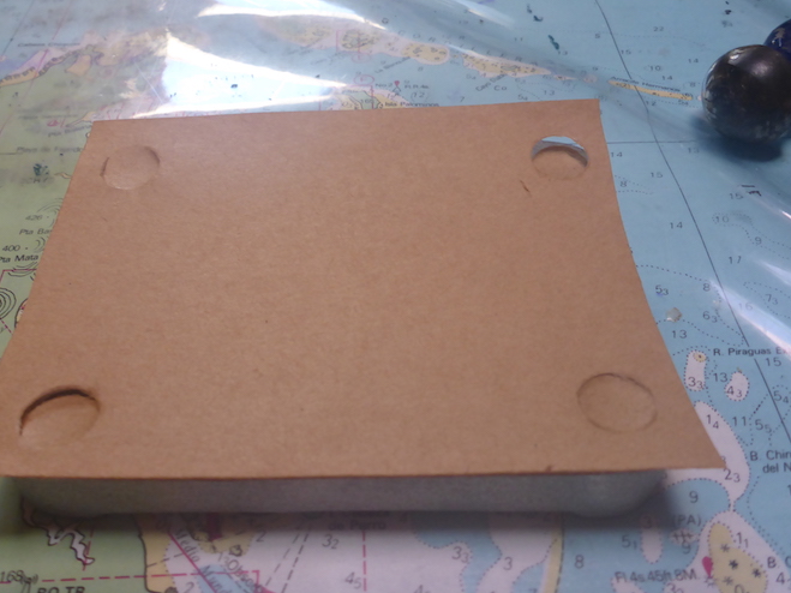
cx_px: 384
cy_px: 260
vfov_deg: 41.7
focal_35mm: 34
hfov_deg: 54.0
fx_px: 777
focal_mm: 4.9
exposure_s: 1/60
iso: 200
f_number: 3.3
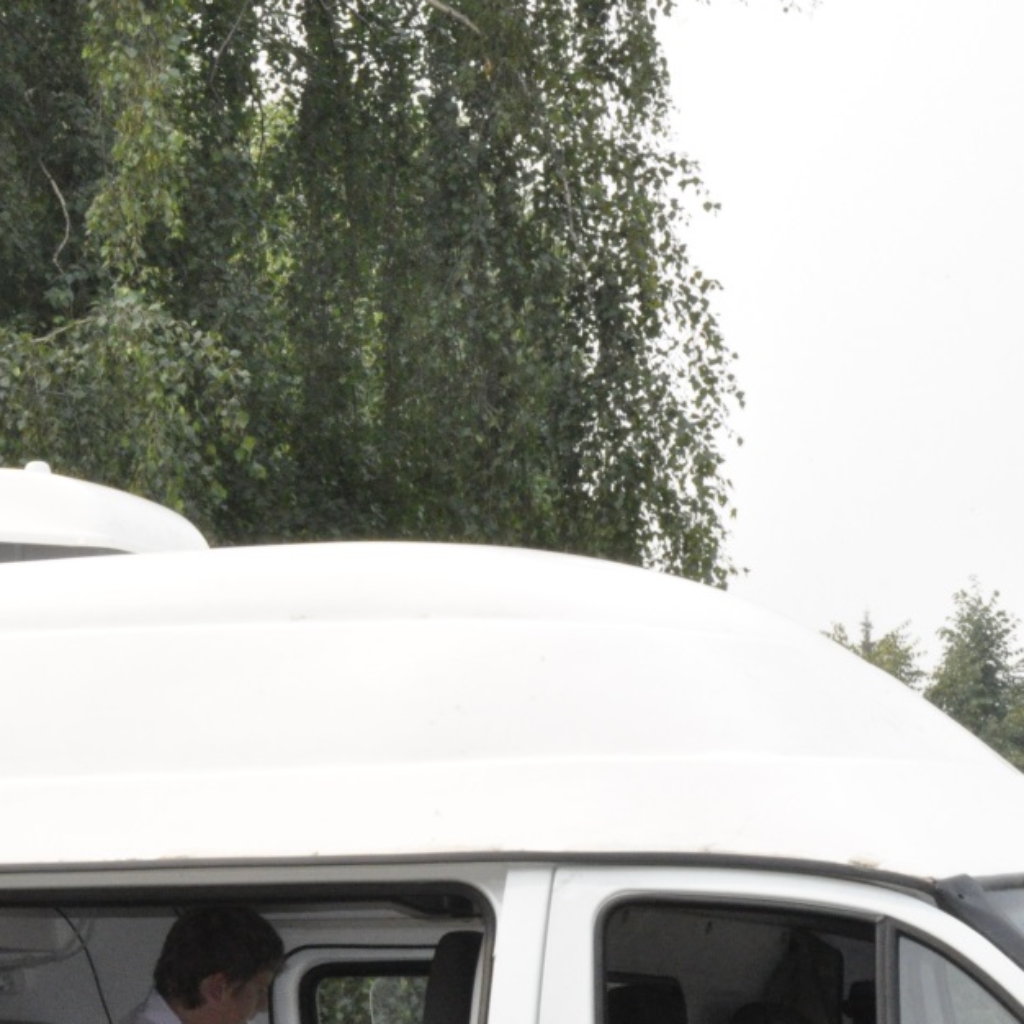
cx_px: 155
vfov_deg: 14.3
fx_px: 4083
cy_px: 720
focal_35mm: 122
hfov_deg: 14.2
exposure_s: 1/200
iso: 2000
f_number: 29
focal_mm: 40
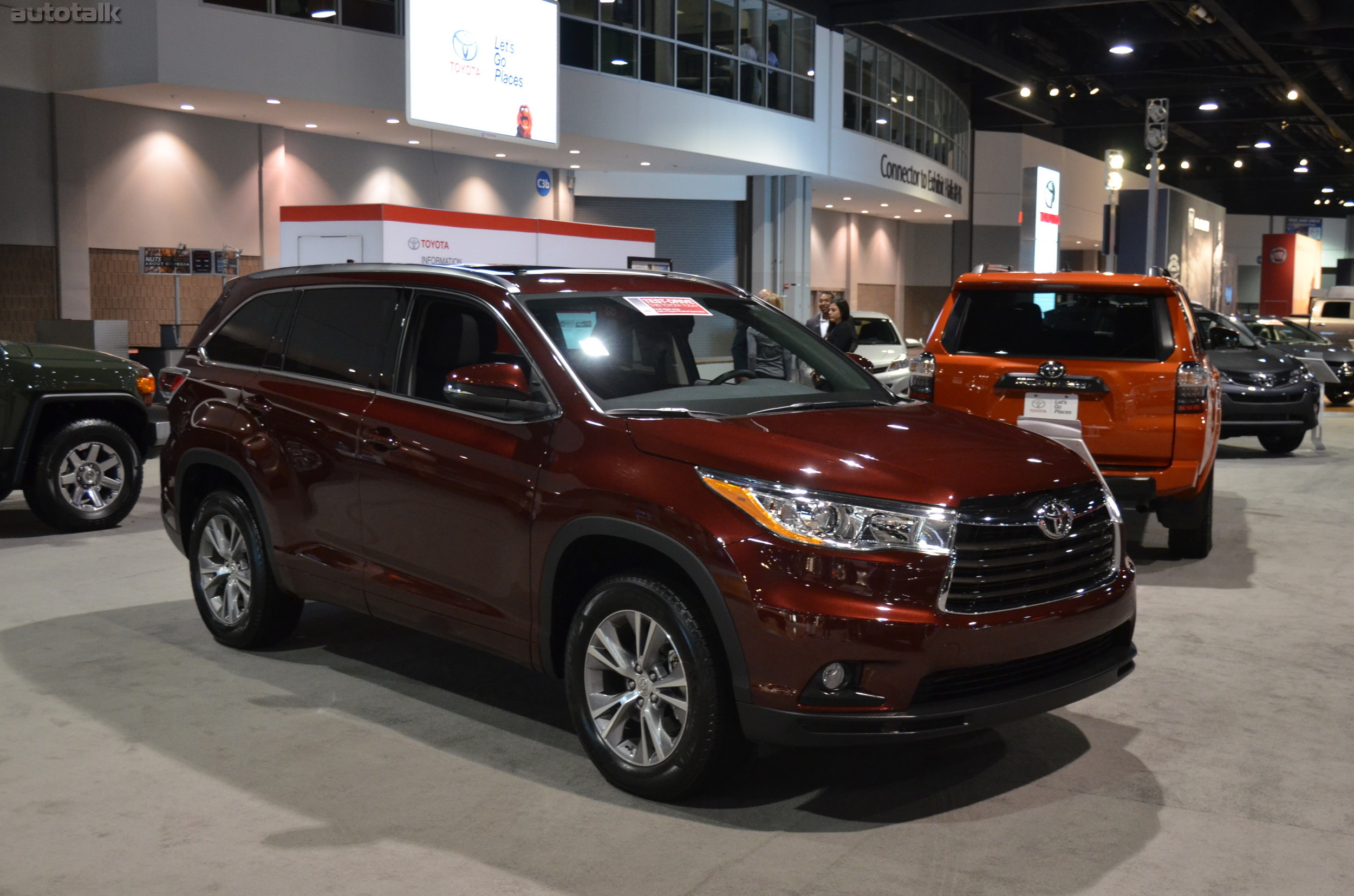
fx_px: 1464
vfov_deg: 34.1
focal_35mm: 39
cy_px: 448
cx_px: 677
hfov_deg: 49.6
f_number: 4
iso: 1600
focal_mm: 26
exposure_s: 1/80
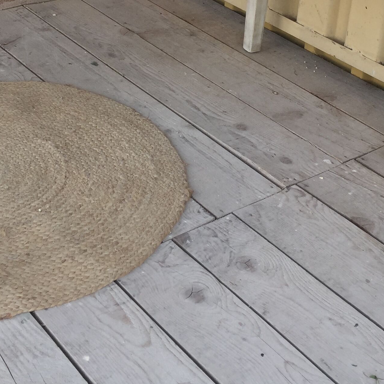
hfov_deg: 26.1
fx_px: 828
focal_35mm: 66
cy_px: 19
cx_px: 205
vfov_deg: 25.1
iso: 32
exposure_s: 1/319
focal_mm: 4.15
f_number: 2.2
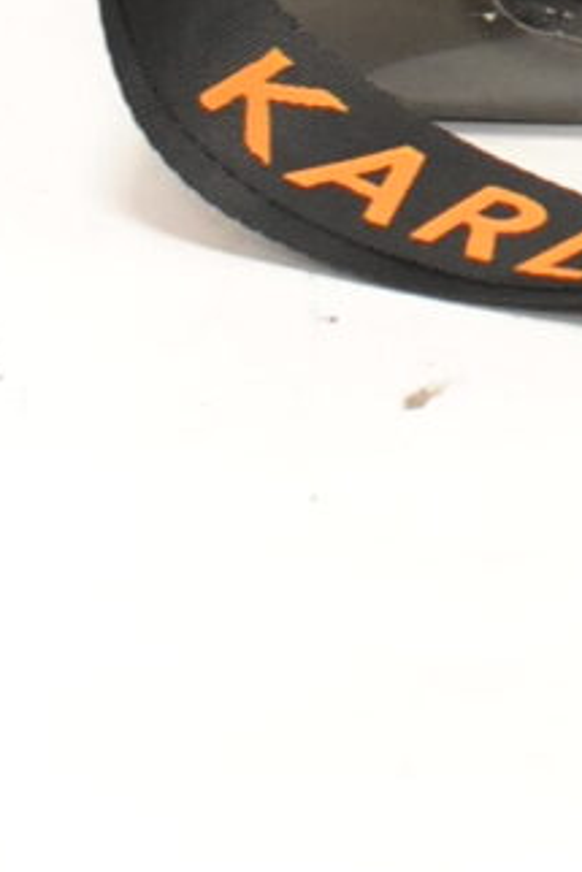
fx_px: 7654
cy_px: -742
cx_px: 937
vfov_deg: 6.4
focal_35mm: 316
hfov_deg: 4.3
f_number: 4
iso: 800
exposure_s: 1/100
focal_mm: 35
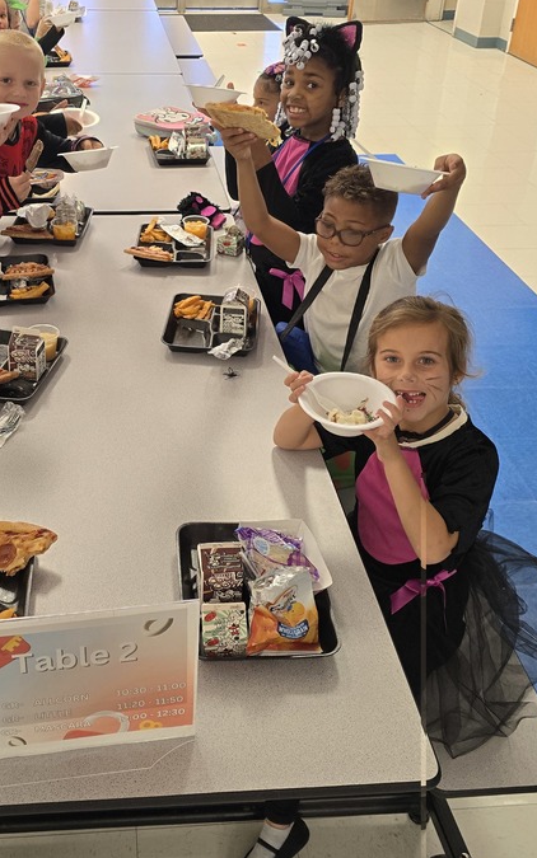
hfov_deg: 34.0
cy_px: 322
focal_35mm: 37
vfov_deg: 52.2
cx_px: 162
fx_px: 866
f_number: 1.7
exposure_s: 1/120
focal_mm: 6.3
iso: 160
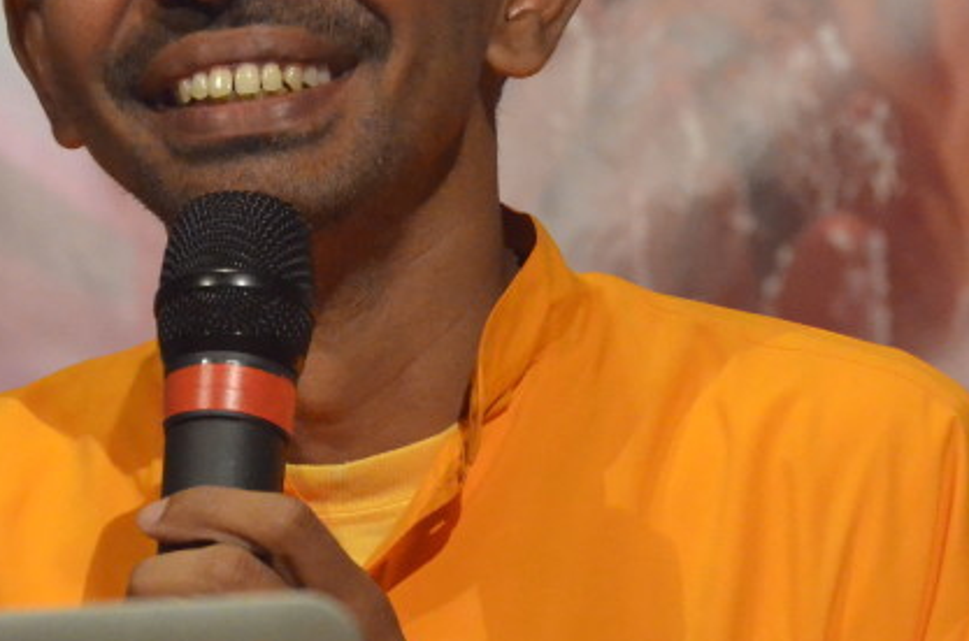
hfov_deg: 7.2
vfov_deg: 4.7
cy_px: 181
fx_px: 7734
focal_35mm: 288
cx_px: 476
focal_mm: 80
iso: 6400
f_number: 7.1
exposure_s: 1/200
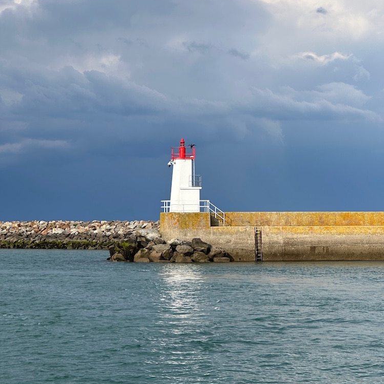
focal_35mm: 91
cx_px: 192
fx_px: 1142
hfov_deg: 19.1
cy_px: 200
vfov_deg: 19.1
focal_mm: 9
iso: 32
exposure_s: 1/536
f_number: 2.8
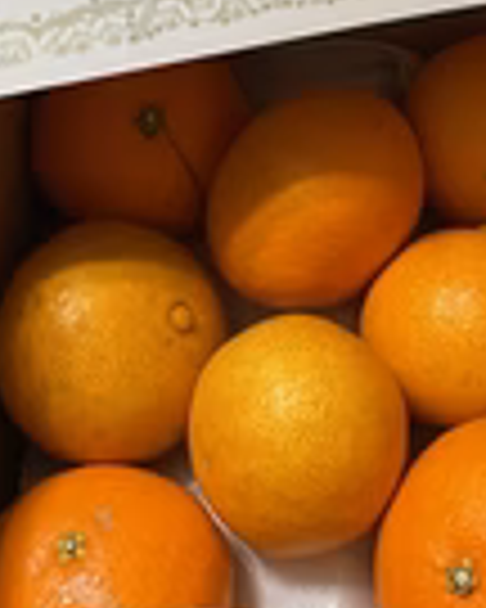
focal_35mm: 75
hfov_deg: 20.0
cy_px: 54
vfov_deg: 24.6
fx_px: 1348
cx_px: 446
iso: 160
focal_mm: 4.2
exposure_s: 1/50
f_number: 1.6
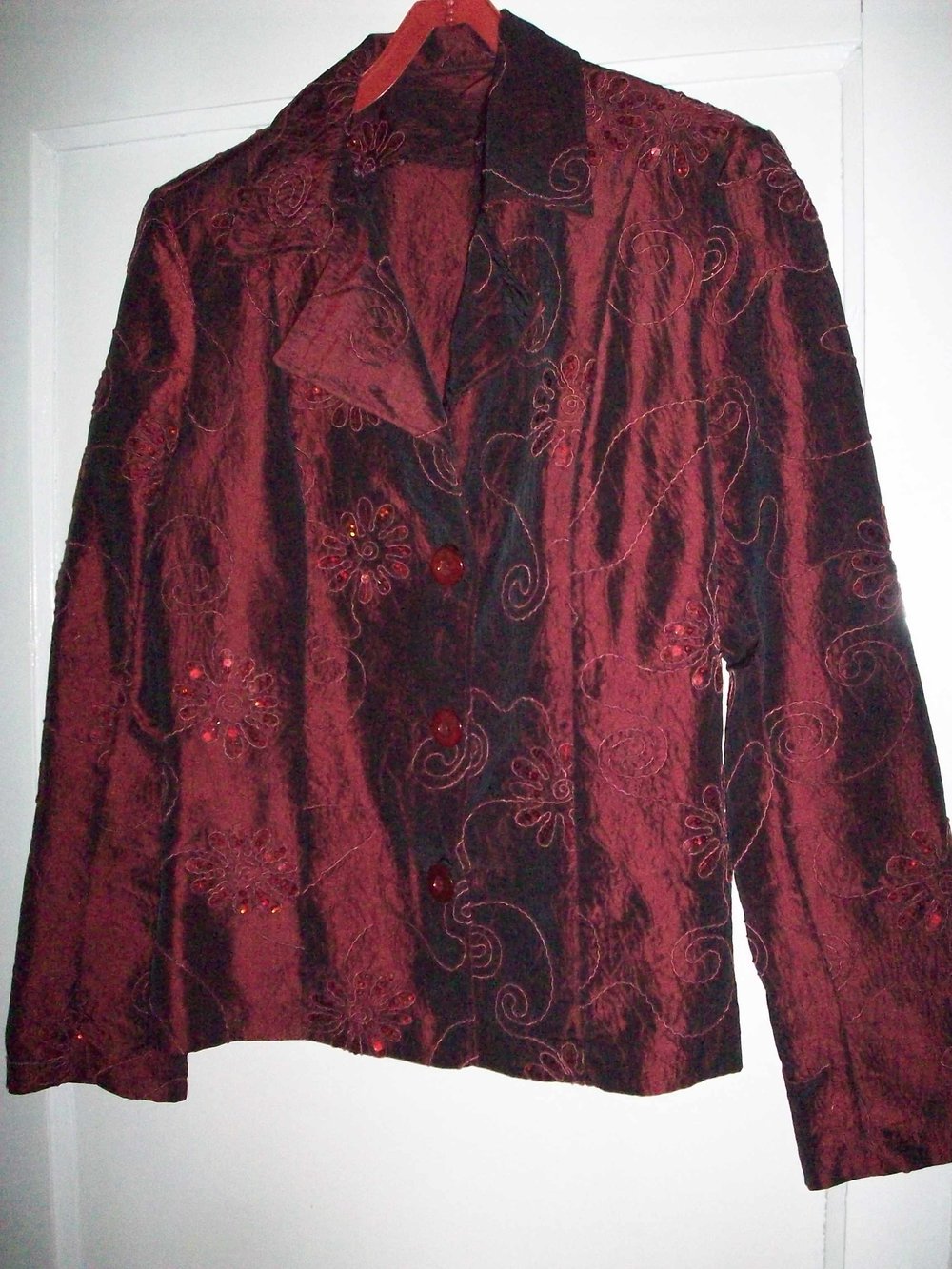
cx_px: 476
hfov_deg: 38.7
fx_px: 1357
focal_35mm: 37
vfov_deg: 50.1
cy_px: 634
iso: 800
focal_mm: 6.2
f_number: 2.8
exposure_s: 1/128
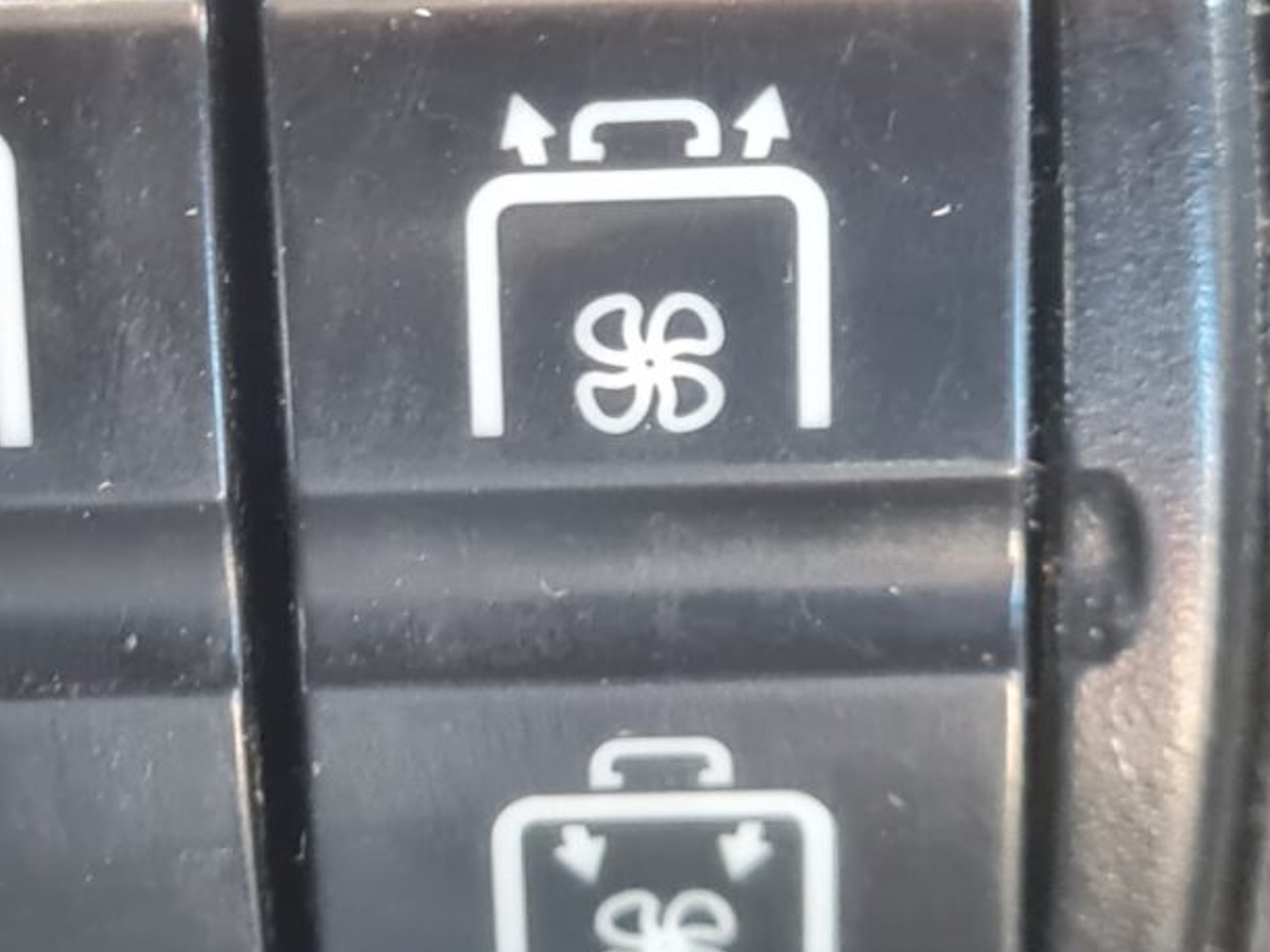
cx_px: 216
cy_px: 216
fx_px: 3998
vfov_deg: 13.5
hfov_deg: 17.9
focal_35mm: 109
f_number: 1.8
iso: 500
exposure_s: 1/50
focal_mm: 5.4
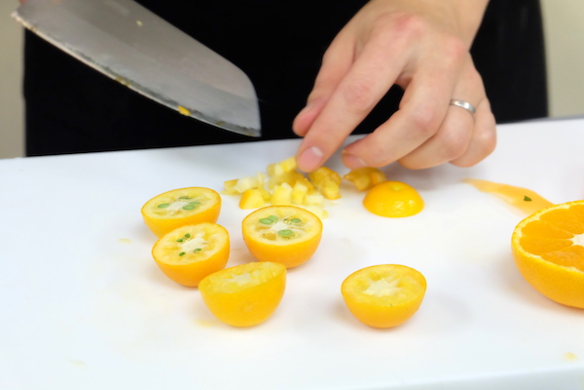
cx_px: 292
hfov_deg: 27.0
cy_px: 195
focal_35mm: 75
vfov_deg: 18.2
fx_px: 1217
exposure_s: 1/125
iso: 2500
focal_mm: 50
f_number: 5.6
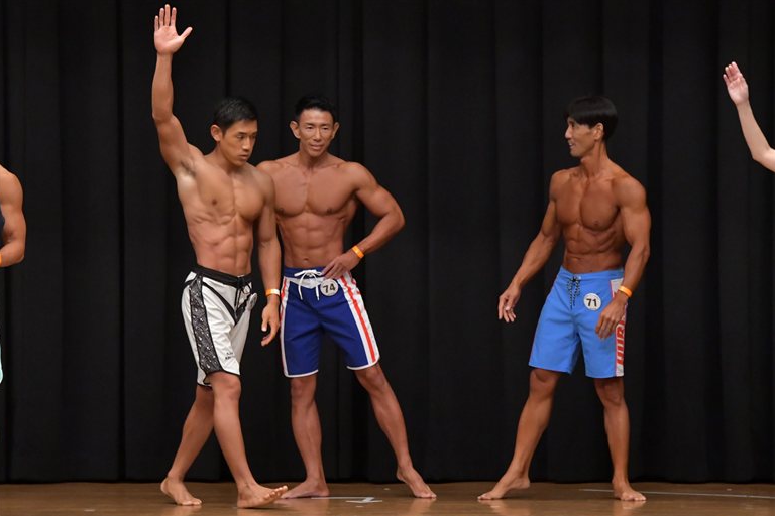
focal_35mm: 227
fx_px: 4886
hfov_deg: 9.1
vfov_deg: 6.1
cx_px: 386
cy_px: 259
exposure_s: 1/400
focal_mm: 150
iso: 6400
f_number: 5.6
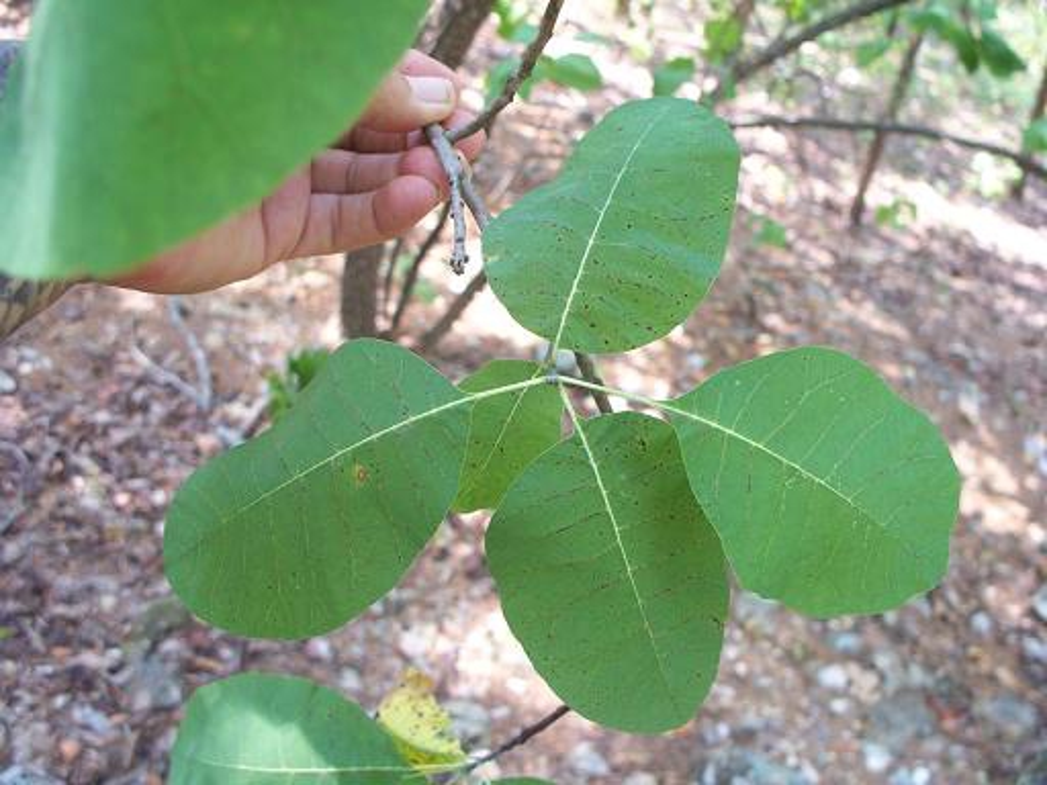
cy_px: 392
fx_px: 1089
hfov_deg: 51.4
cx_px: 524
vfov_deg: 39.7
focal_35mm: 36
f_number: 2.8
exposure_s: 1/60
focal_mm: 7.54
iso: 160
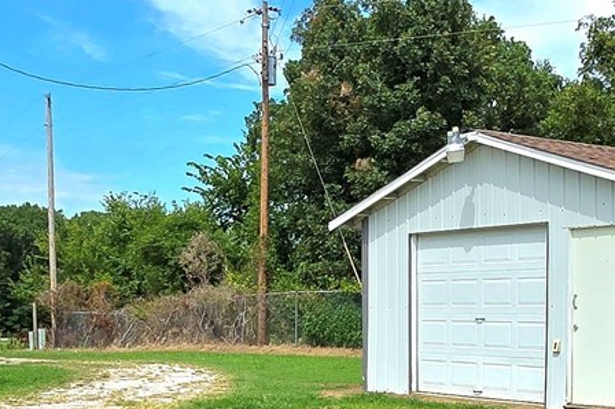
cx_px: 292
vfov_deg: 22.6
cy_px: 395
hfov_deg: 34.5
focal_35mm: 58
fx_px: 990
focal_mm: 2.2
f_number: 2.2
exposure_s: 1/2500
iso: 50
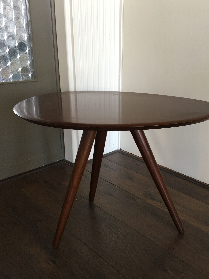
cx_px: 119
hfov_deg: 42.8
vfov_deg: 55.3
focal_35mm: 33
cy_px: 152
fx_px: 266
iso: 125
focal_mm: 4.15
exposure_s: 1/33
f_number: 2.2
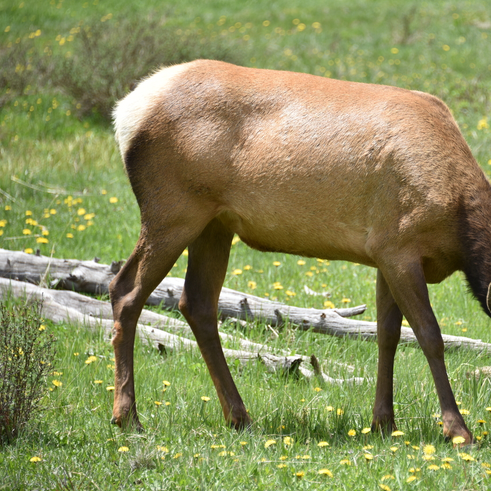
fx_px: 4108
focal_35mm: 256
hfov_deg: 6.8
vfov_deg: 6.8
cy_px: 246
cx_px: 344
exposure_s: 1/400
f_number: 5.6
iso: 140
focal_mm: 200
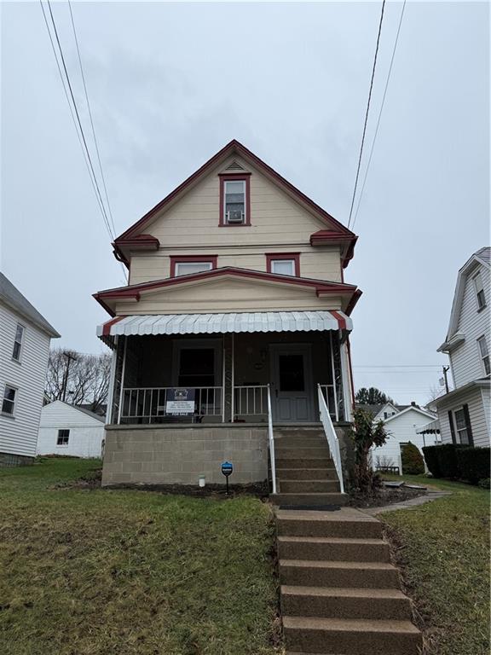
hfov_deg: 56.8
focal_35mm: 24
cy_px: 328
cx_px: 246
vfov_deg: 71.6
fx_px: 454
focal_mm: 6.76
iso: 80
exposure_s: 1/1901
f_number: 1.78
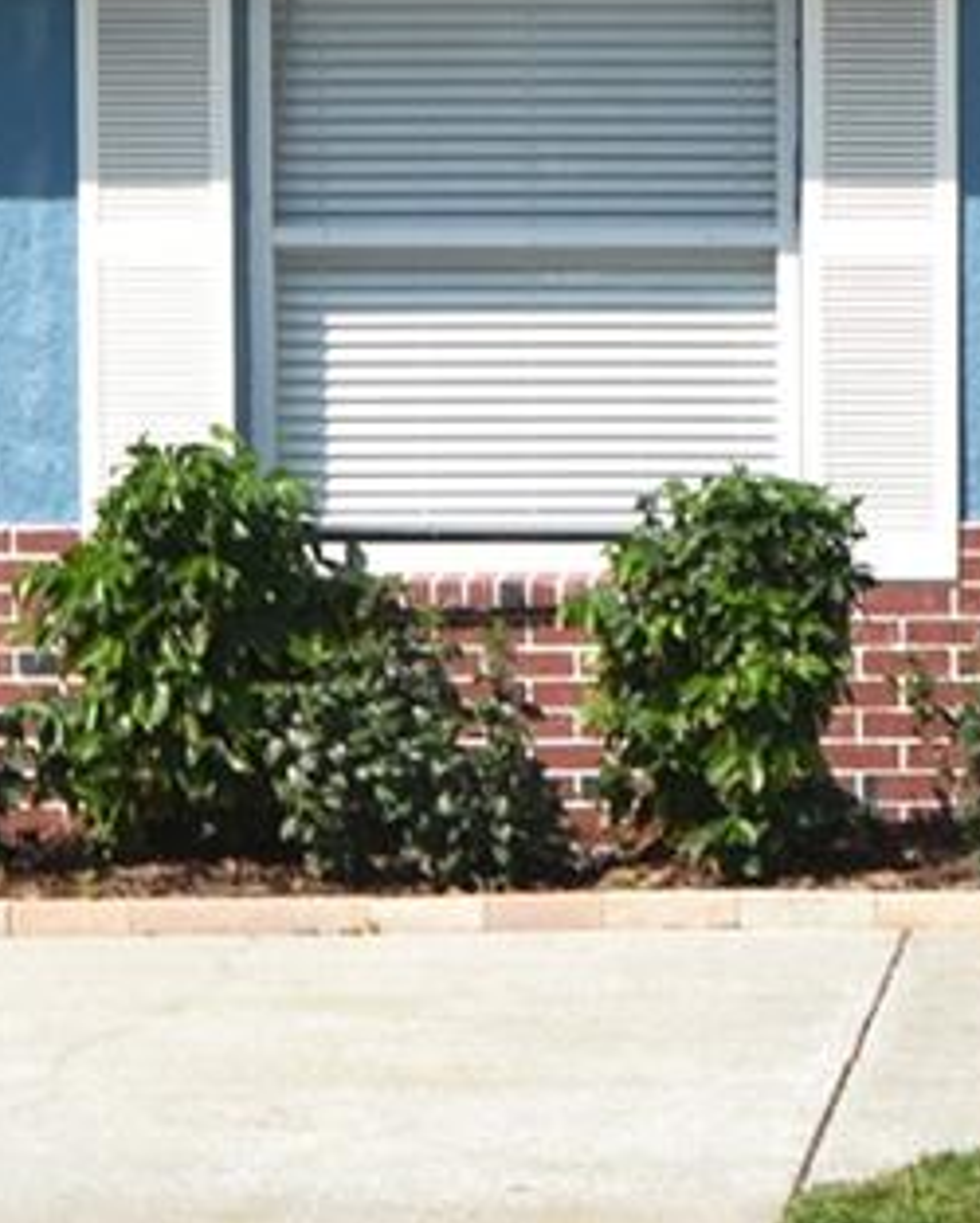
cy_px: 184
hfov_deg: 9.8
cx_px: 1666
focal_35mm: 151
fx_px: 5484
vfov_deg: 12.7
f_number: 8
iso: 160
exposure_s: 1/500
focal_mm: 21
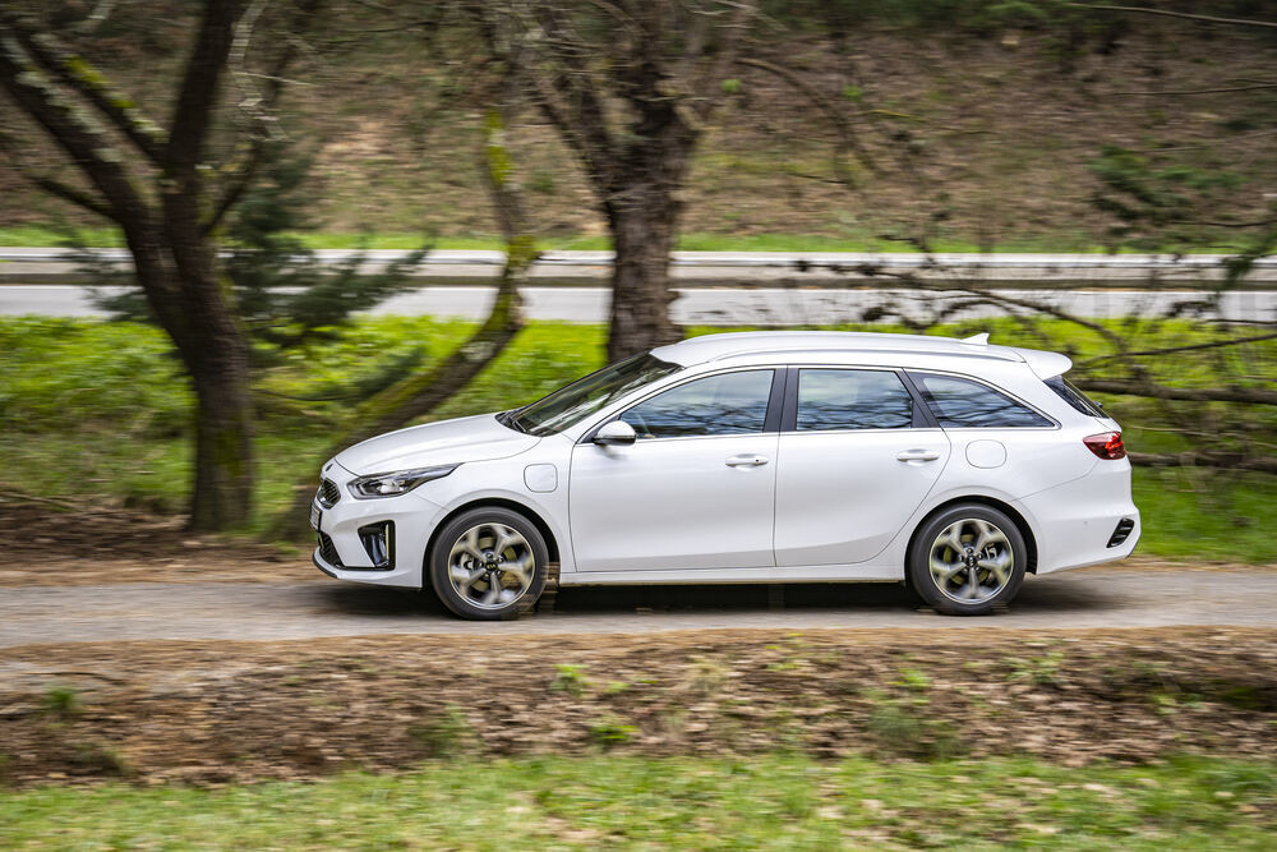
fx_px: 4541
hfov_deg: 16.0
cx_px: 638
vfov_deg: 10.7
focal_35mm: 128
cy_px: 426
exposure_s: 1/125
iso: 250
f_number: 7.1
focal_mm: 128
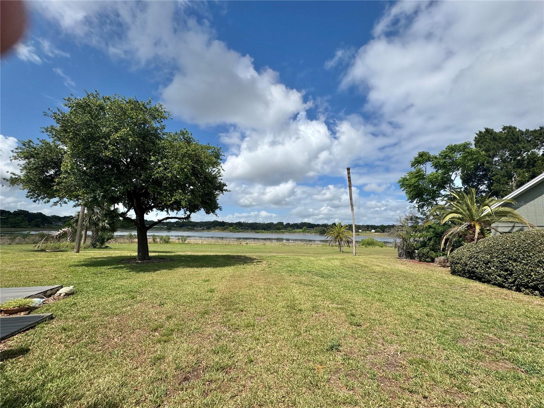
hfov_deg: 102.1
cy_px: 204
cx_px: 272
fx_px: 220
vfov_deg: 85.7
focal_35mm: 14
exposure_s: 1/3906
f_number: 2.2
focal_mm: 2.22
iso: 50
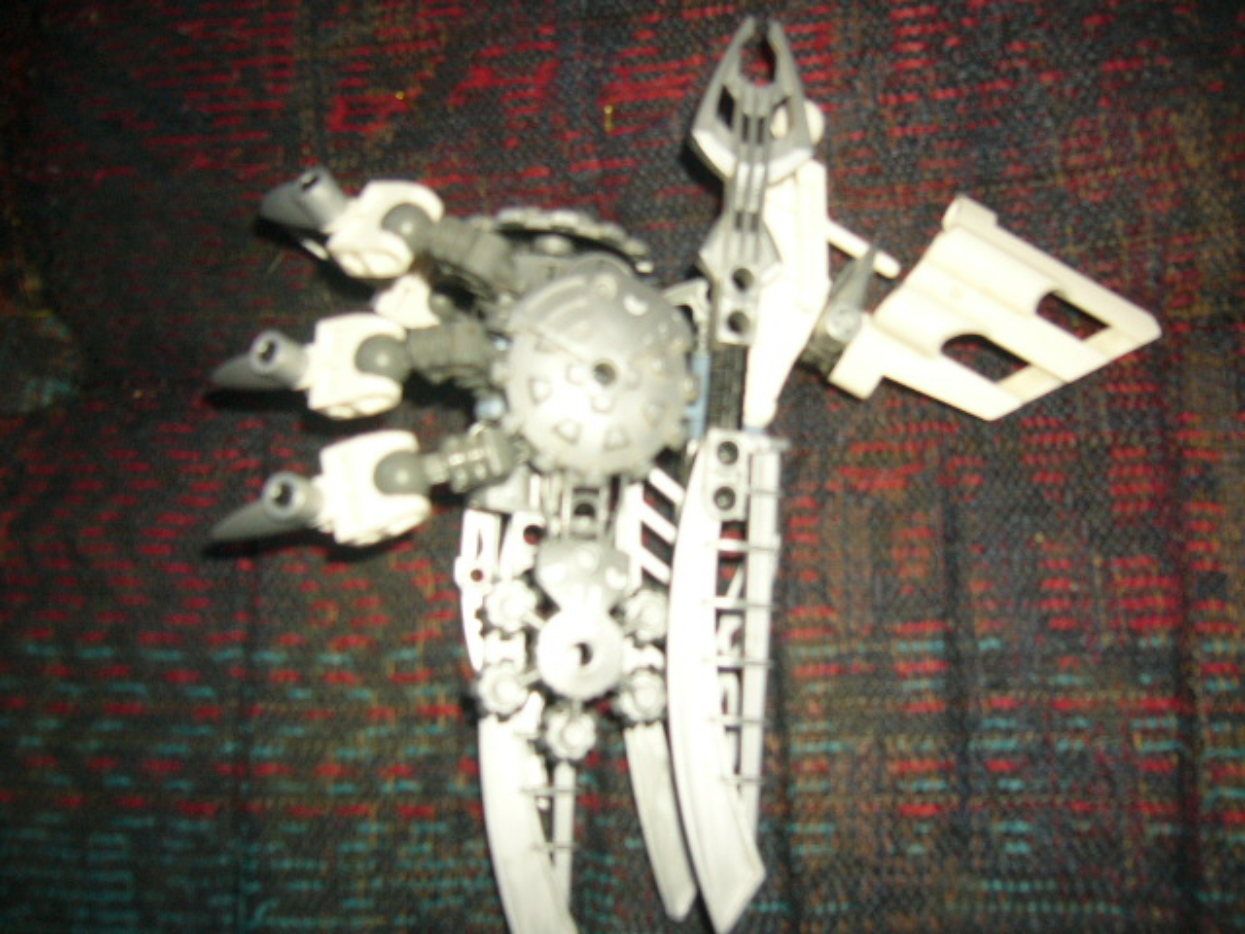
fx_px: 1259
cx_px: 622
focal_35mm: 35
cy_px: 467
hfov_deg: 52.6
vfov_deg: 40.7
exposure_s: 1/60
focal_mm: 5.8
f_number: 2.8
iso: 100
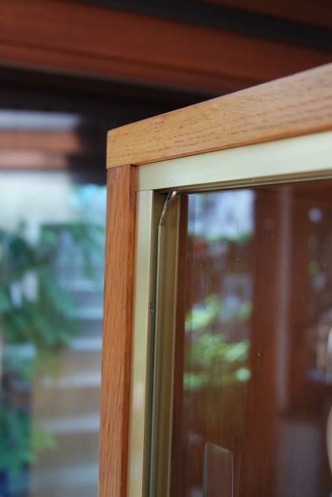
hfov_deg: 36.9
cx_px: 166
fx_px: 498
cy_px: 248
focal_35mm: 36
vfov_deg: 53.1
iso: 200
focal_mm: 24
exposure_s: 1/50
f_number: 3.5
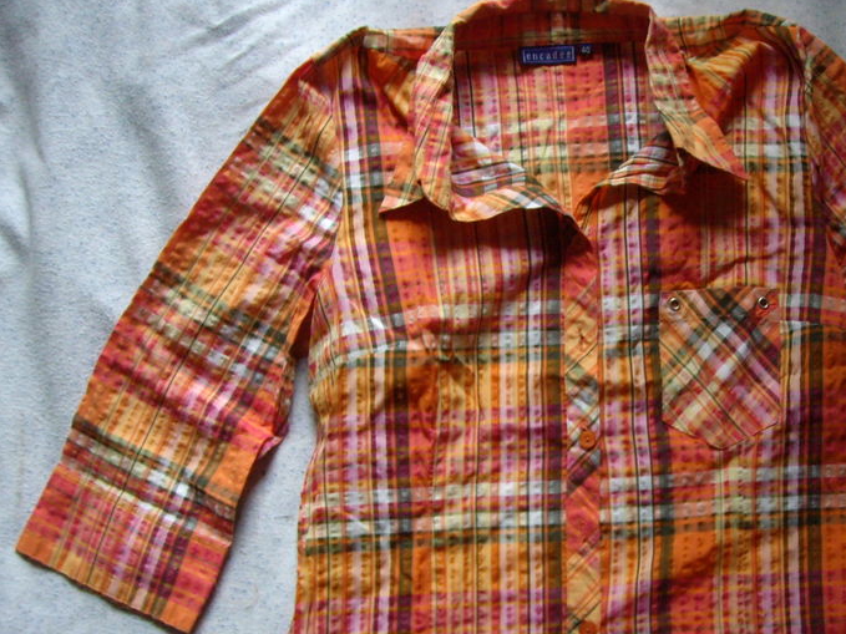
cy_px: 453
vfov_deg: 25.9
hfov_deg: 34.1
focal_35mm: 56
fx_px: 1368
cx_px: 542
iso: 200
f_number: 2.7
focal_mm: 6.2
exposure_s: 1/25
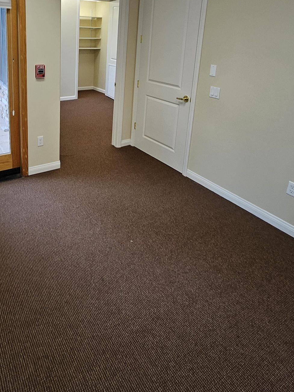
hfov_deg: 57.2
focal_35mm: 23
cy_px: 97
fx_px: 260
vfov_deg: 69.0
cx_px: 91
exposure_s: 1/60
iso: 40
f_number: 2.2
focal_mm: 1.74
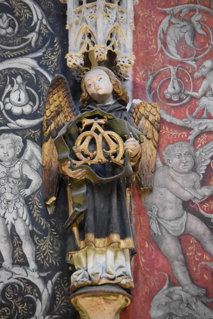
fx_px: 1264
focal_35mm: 142
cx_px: 106
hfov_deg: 9.6
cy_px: 160
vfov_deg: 14.4
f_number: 4.5
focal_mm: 95
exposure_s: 1/125
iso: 8000
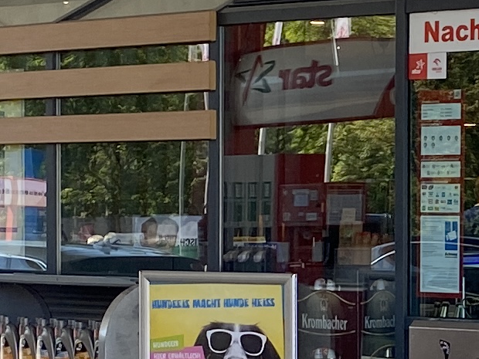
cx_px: 544
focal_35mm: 169
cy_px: 336
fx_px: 2339
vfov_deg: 8.7
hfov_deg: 11.5
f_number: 1.8
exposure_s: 1/374
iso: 32
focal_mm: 4.25
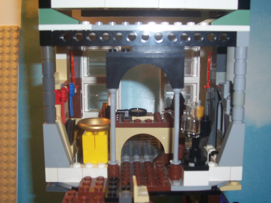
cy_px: 102
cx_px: 136
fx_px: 329
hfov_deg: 44.8
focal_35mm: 42
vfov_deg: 34.3
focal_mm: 7
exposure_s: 1/60
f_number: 3
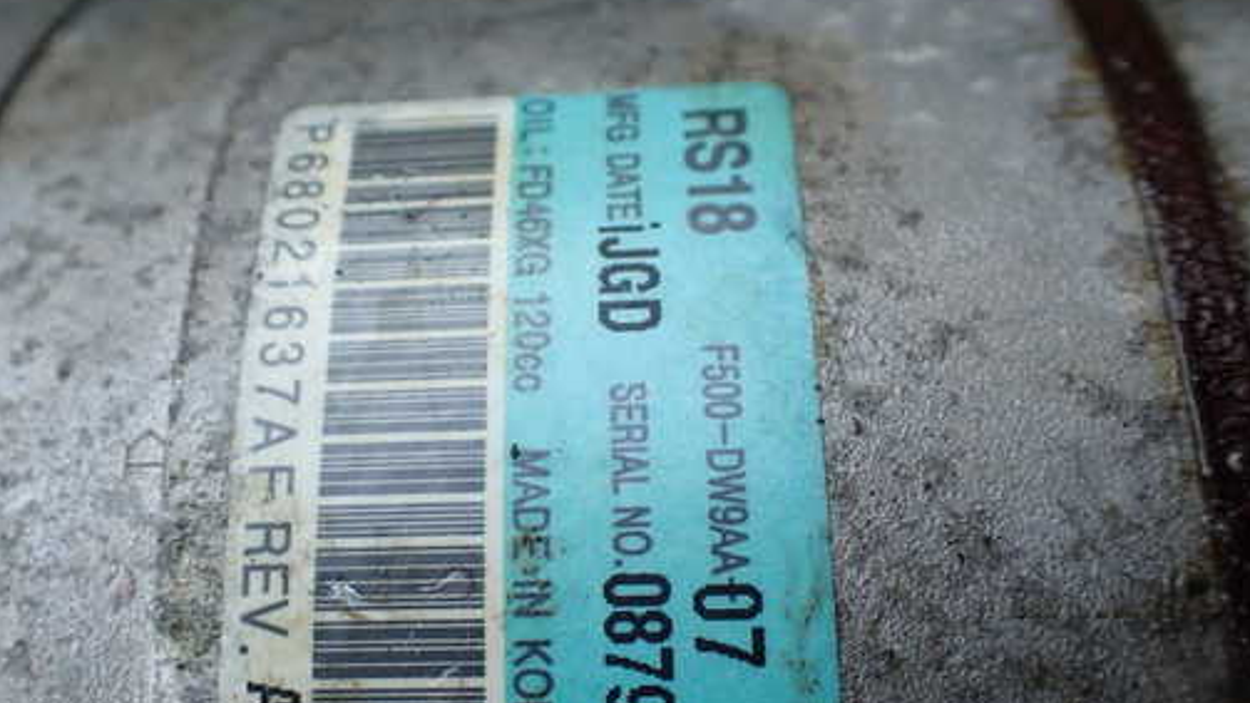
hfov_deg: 51.4
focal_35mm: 39
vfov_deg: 30.4
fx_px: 1293
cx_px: 537
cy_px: 402
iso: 100
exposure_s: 1/125
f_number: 2.3
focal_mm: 5.4
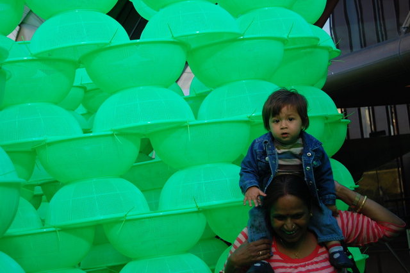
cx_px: 205
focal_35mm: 78
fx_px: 888
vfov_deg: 17.5
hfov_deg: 26.0
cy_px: 136
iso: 200
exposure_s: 1/160
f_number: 6.3
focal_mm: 52
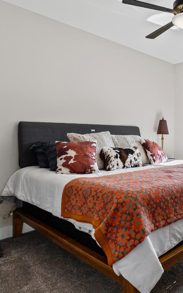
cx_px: 176
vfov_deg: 63.1
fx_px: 239
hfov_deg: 38.1
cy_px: 146
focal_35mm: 30
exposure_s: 1/100
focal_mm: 16.5
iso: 1250
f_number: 8
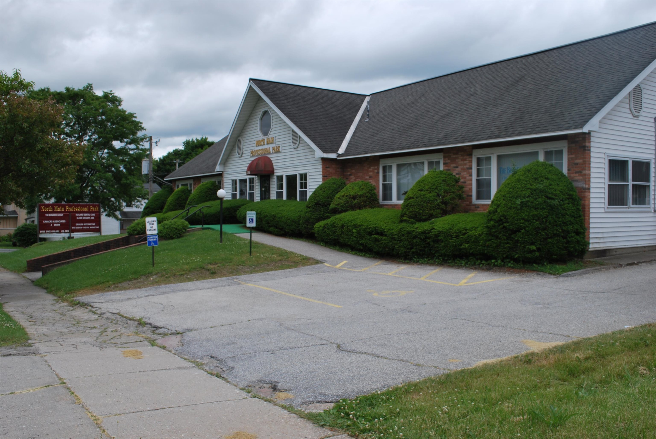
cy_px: 220
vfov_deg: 40.1
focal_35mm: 33
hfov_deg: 57.2
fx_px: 602
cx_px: 328
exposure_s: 1/200
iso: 100
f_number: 7.1
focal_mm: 22
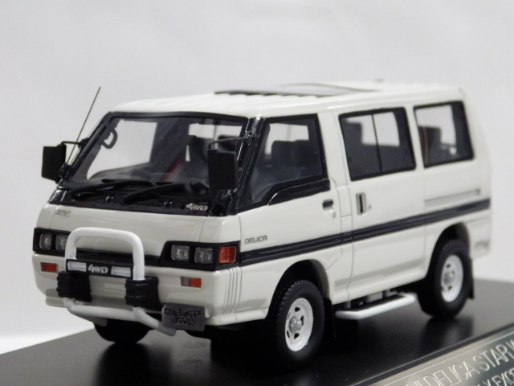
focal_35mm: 119
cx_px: 257
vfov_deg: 12.5
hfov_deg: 16.6
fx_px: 1767
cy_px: 193
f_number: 4.8
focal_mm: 21.3
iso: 800
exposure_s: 1/30
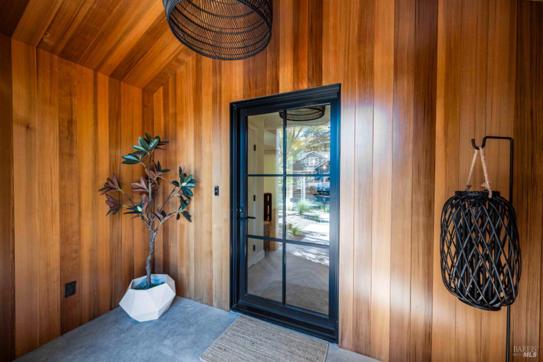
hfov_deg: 104.3
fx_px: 211
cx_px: 272
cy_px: 181
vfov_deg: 81.2
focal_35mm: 14
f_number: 9
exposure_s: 1/30
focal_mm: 14
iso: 400
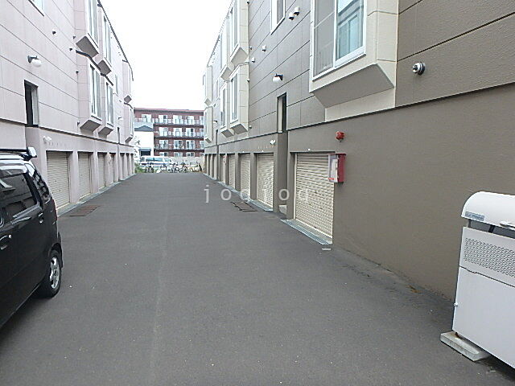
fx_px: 312
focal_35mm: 21
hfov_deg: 79.0
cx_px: 258
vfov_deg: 63.4
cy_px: 193
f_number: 3.5
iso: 200
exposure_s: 1/40
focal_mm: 3.7
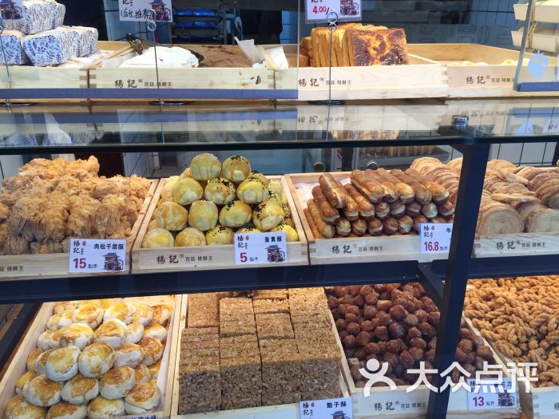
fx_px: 468
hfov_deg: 61.7
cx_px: 280
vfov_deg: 48.2
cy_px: 210
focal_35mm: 29
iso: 50
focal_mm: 4.15
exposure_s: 1/100
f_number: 2.2
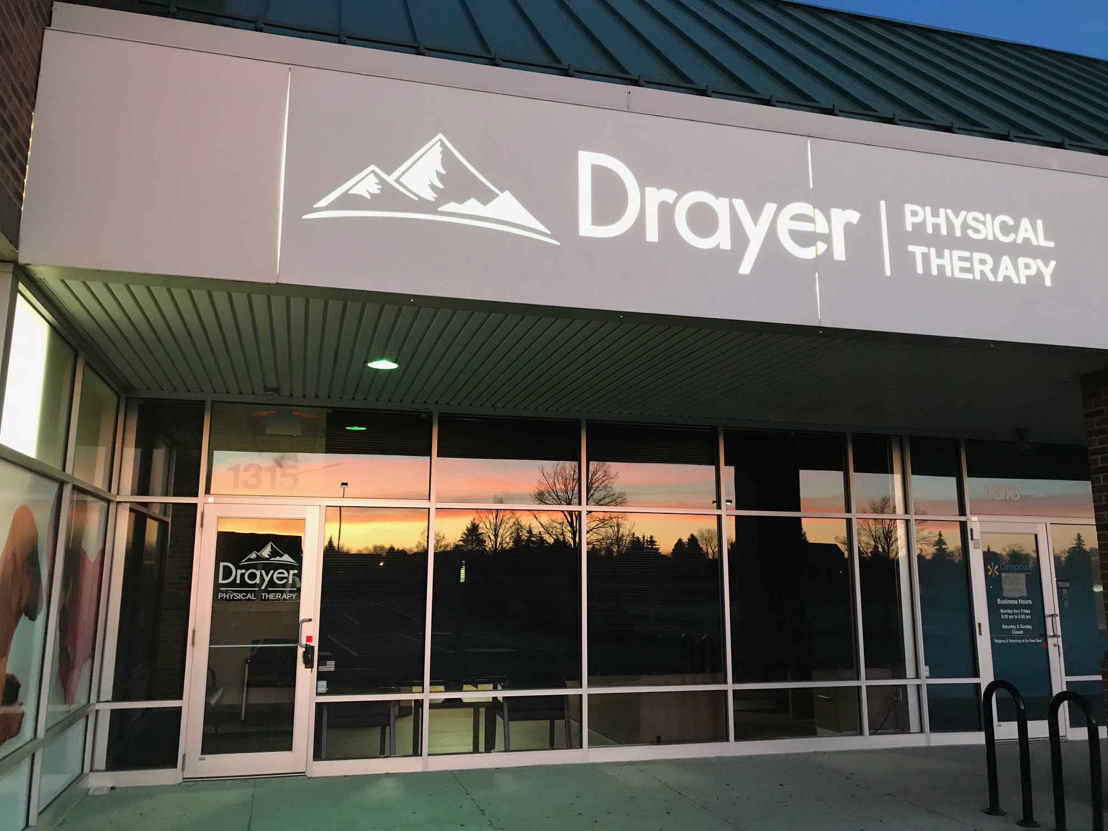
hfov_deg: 63.4
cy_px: 416
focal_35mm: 28
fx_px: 896
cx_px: 554
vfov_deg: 49.7
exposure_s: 1/15
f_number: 1.8
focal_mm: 3.99
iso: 100
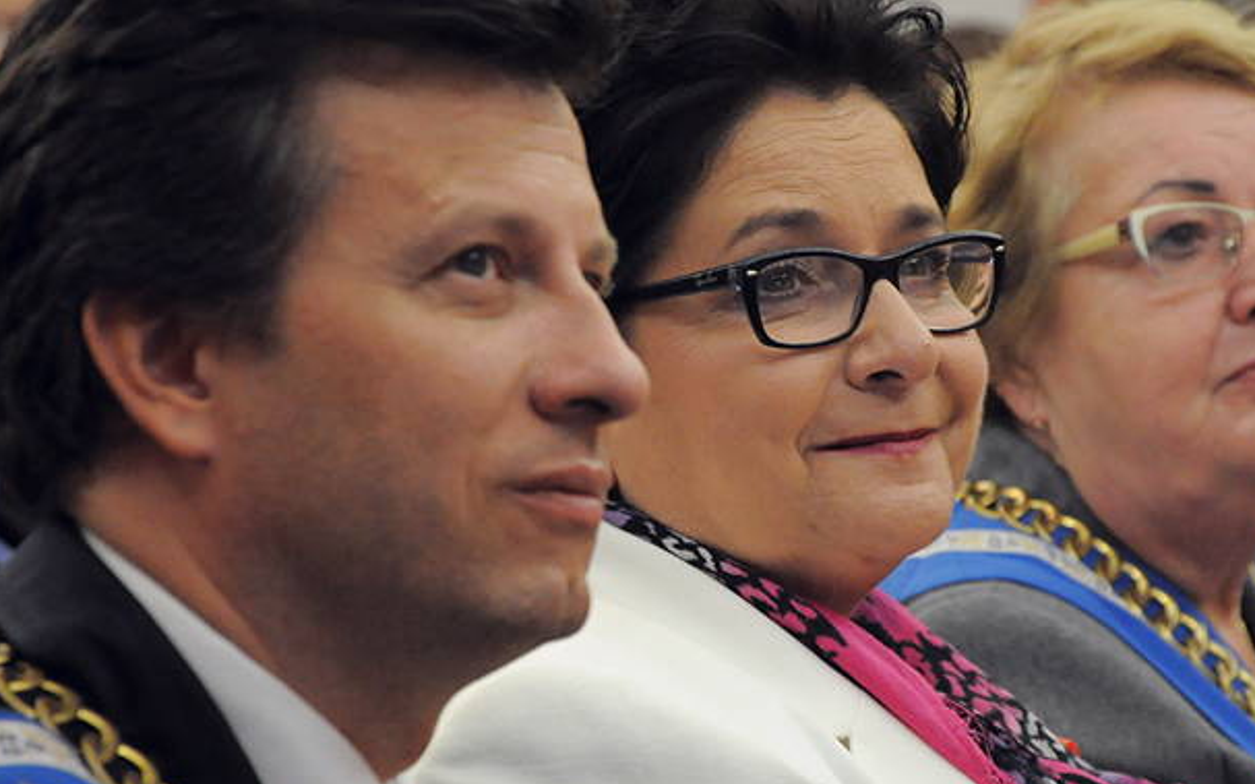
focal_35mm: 225
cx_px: 769
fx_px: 7684
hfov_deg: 9.3
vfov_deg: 5.8
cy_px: 450
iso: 2500
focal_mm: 105
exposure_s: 1/100
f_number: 5.6
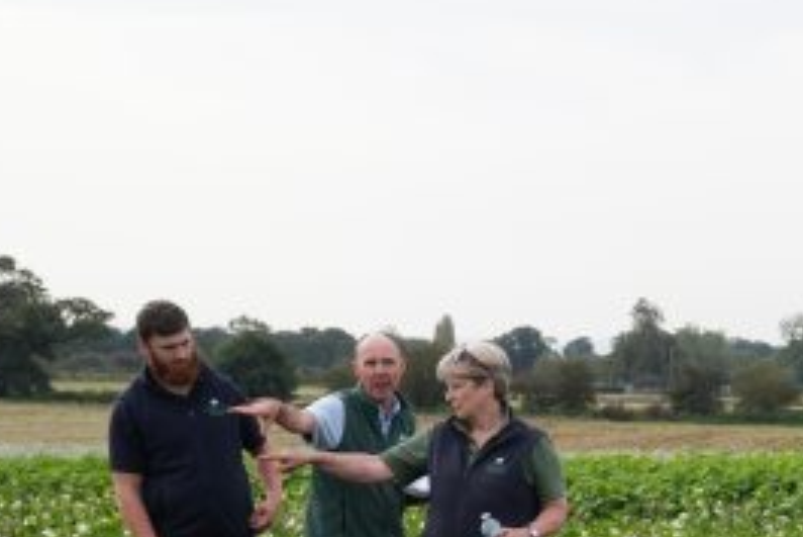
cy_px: 731
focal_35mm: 130
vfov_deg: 10.3
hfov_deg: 14.7
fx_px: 2901
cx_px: 1179
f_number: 7.1
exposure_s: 1/640
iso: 500
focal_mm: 41
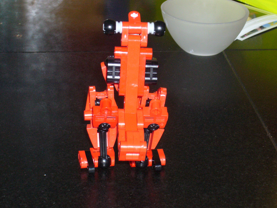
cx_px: 138
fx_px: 840
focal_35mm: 105
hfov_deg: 18.7
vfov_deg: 14.1
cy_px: 104
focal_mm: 17.4
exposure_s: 1/30
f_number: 5
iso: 200
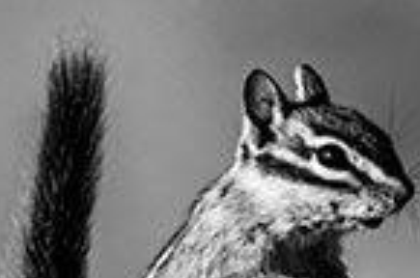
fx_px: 48229
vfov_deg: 0.3
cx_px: 362
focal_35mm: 4143
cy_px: 285
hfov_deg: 0.5
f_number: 13
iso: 1600
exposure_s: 1/1250
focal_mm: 1200
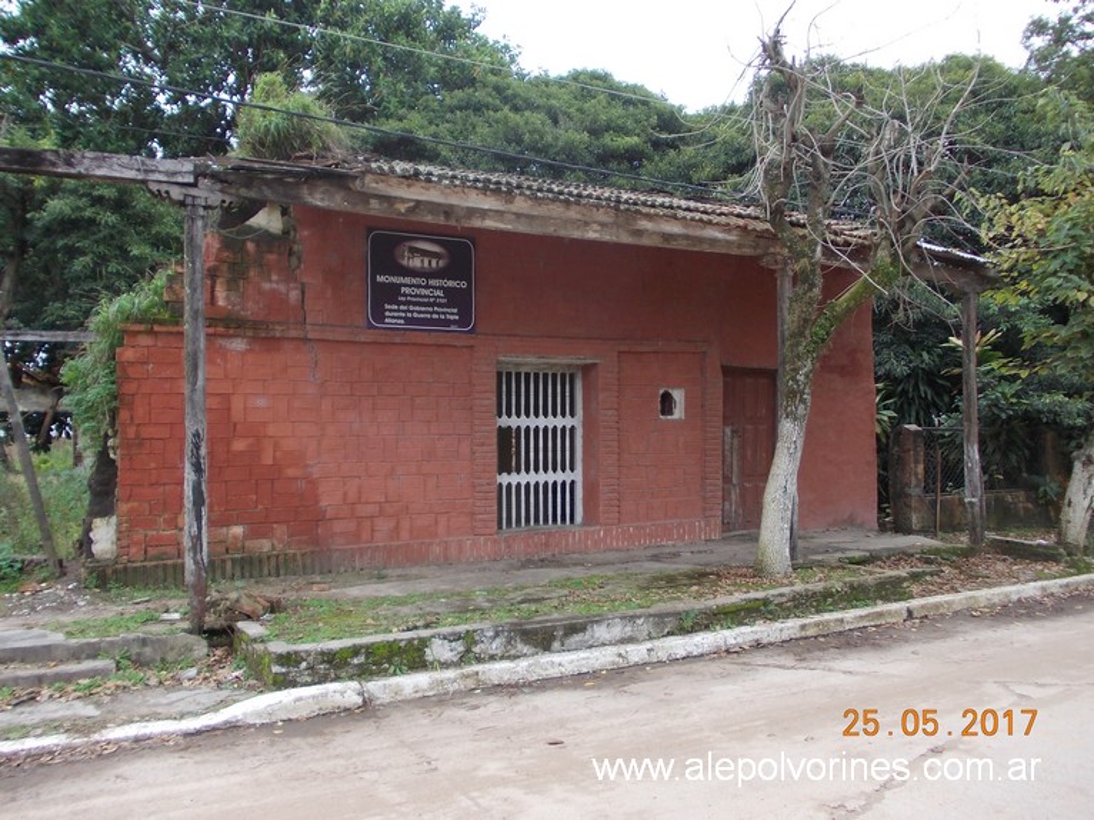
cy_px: 410
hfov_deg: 63.5
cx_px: 547
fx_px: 885
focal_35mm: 28
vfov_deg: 49.7
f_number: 2.7
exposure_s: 1/30
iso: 80
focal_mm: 4
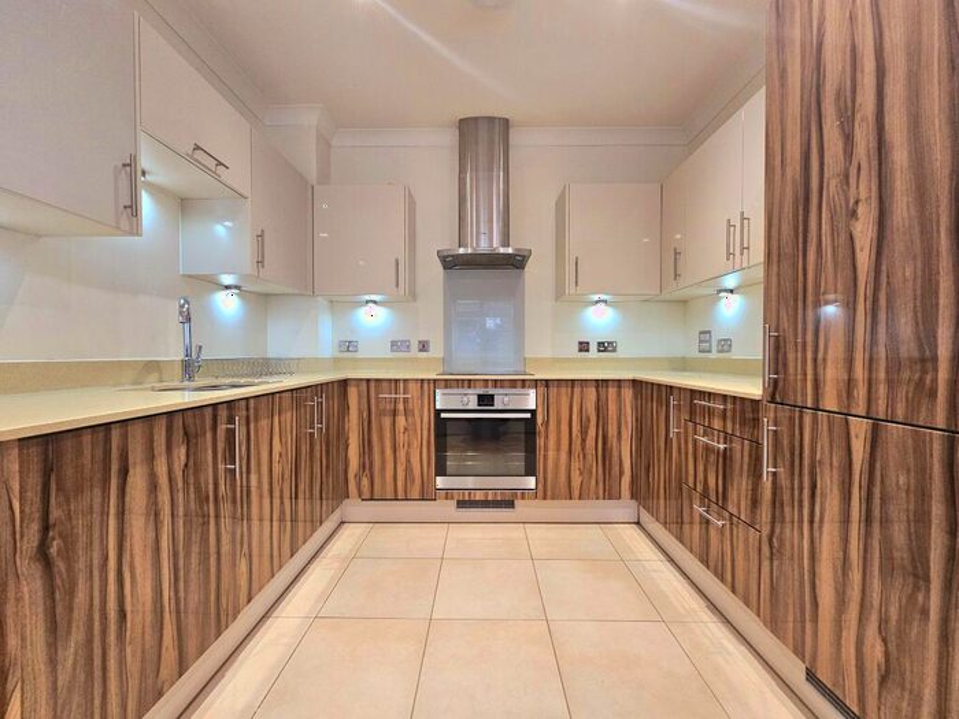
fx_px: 360
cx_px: 480
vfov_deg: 89.9
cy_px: 360
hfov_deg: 106.2
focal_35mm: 13
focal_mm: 2.2
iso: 250
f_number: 2.2
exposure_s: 1/50
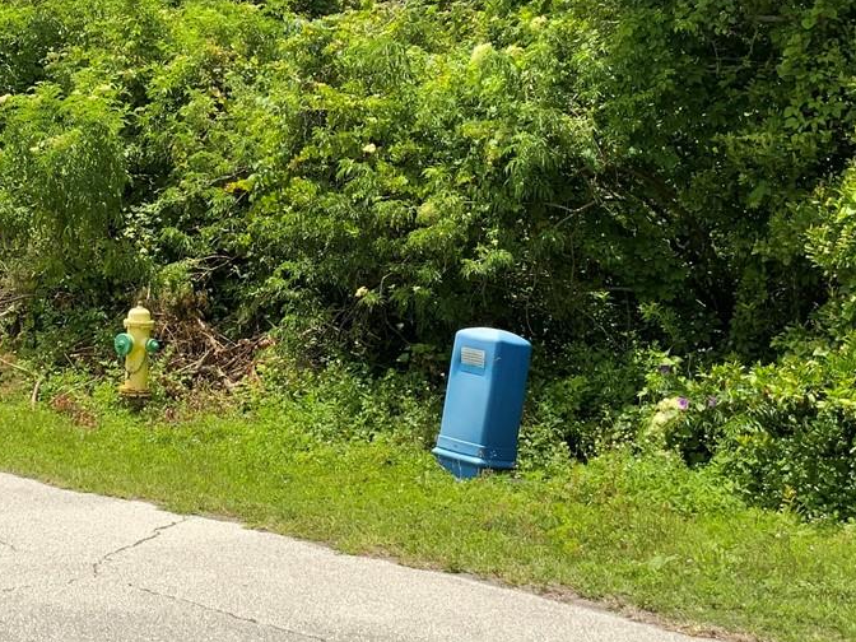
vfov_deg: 21.1
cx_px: 268
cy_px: 167
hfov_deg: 27.9
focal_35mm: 69
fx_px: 1706
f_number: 1.8
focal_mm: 3
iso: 16
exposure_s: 1/1279
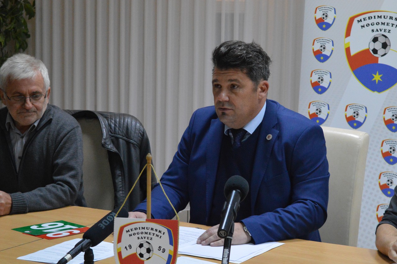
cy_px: 161
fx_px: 992
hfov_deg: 22.6
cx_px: 243
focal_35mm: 90
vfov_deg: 15.1
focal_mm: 48
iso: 3200
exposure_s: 1/125
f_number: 5.6
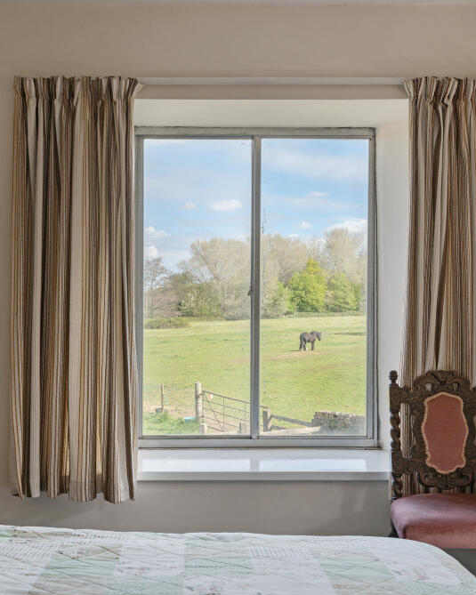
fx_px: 810
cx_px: 228
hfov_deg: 32.7
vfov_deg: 40.3
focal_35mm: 46
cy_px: 296
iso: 640
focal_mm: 32
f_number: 9
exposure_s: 1/100
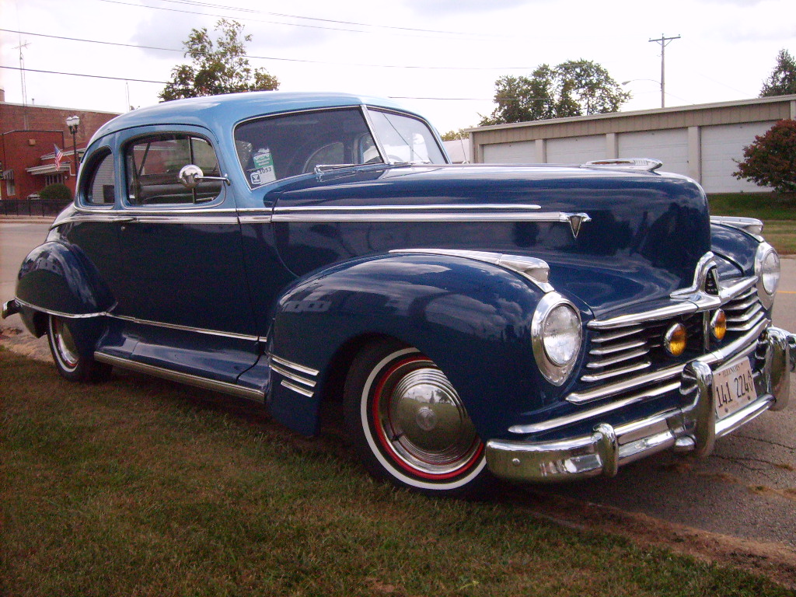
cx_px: 398
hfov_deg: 52.6
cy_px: 298
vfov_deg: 40.7
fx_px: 805
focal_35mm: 35
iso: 400
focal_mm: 5.8
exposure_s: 1/750
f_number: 7.1
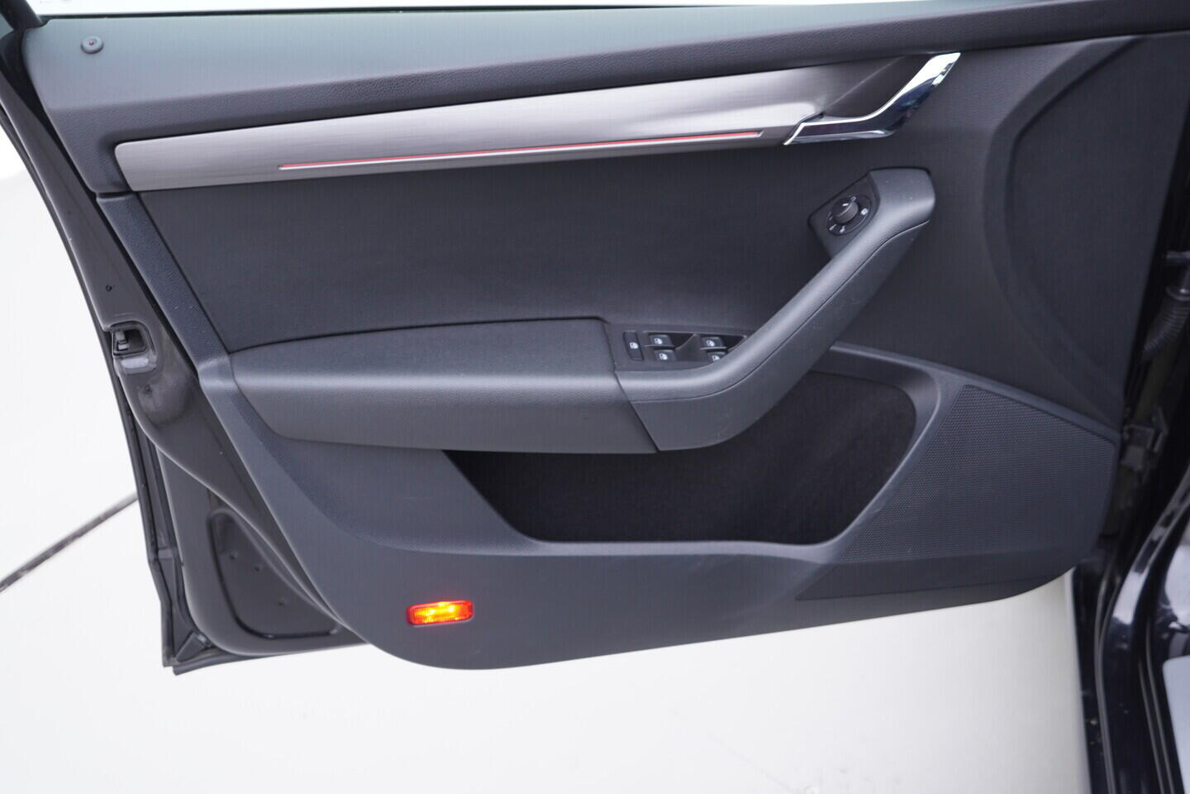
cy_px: 397
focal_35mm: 36
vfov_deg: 36.9
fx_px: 1190
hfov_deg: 53.1
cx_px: 595
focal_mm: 24
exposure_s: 1/40
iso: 160
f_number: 2.8
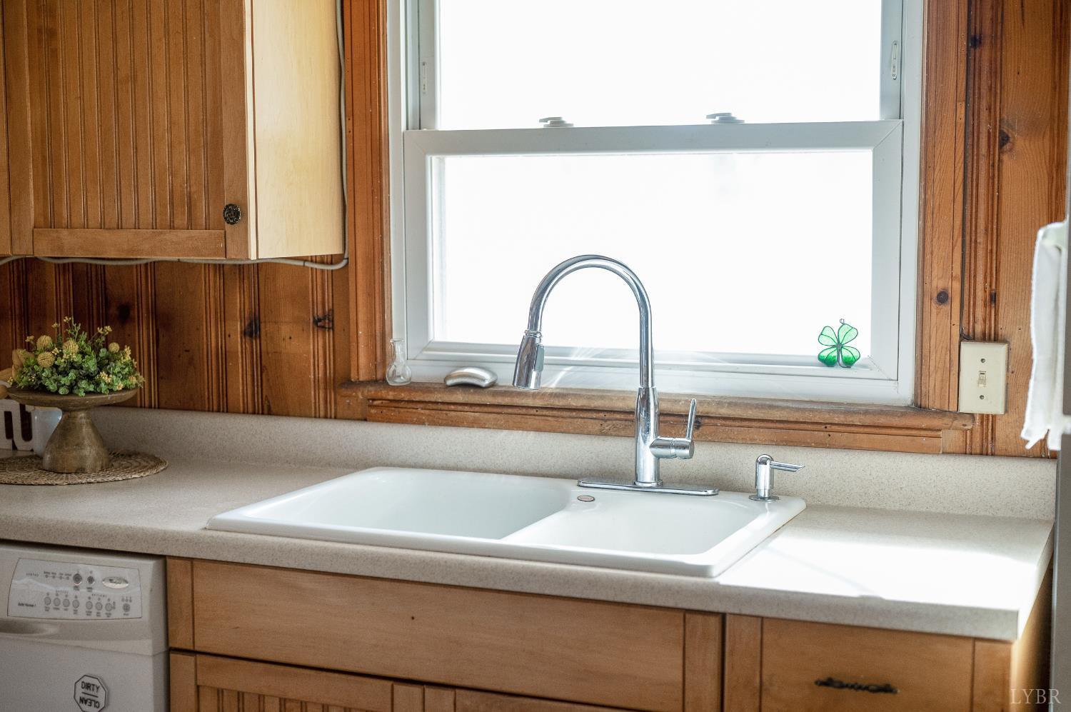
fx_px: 1486
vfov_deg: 26.9
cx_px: 536
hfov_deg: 39.6
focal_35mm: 50
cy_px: 356
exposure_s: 1/60
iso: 1250
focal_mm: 50
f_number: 2.5
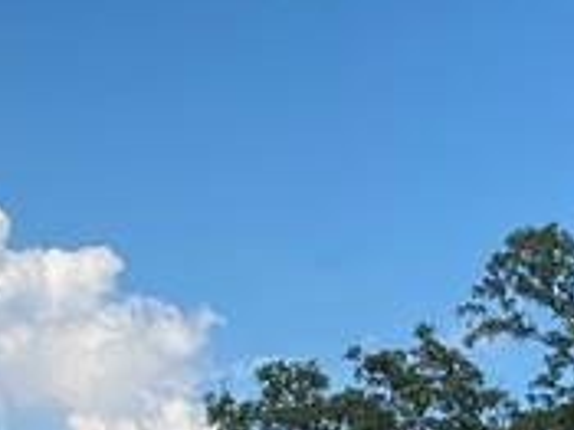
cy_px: 958
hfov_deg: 12.5
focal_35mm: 152
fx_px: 2519
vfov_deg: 9.0
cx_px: 813
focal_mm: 4.25
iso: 32
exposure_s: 1/1258
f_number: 1.8
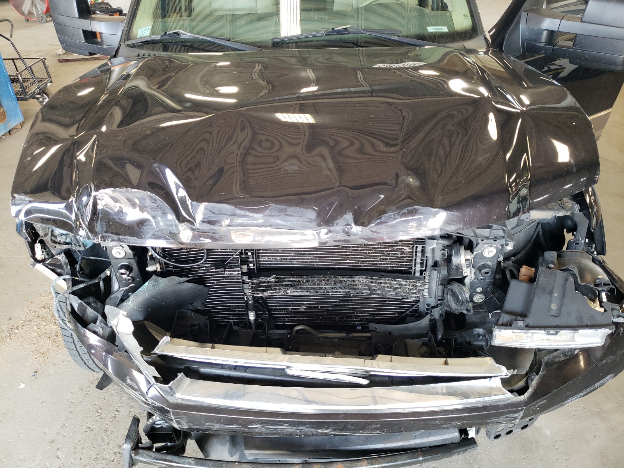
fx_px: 469
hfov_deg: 67.3
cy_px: 234
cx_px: 312
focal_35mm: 26
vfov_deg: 53.1
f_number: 1.5
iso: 156
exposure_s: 1/60.2
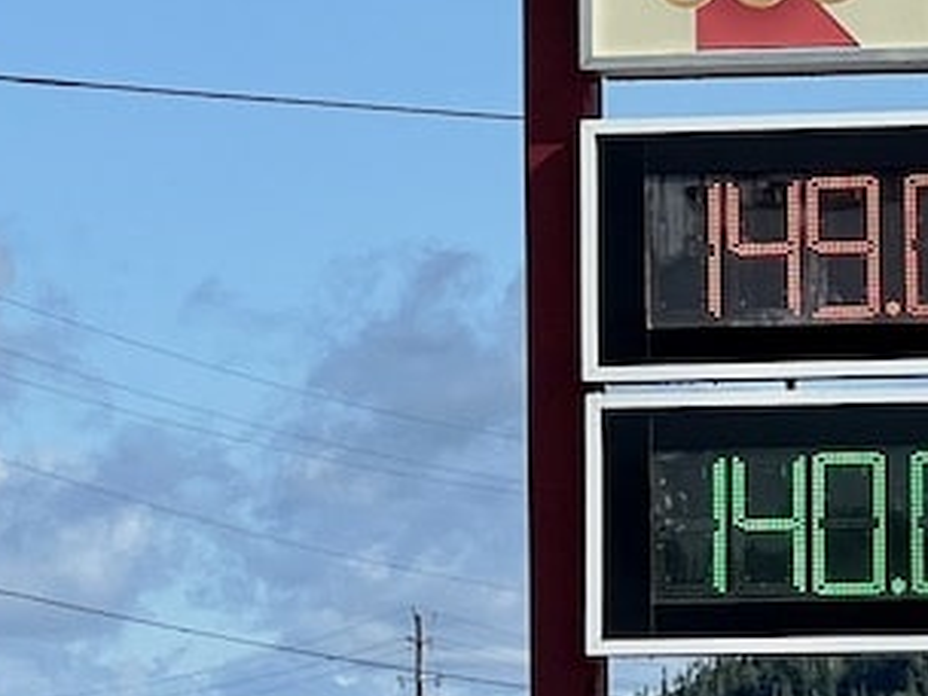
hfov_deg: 6.1
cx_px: 153
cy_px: 186
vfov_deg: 4.6
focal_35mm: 324
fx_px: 8686
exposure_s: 1/1130
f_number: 2.8
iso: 32
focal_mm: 9
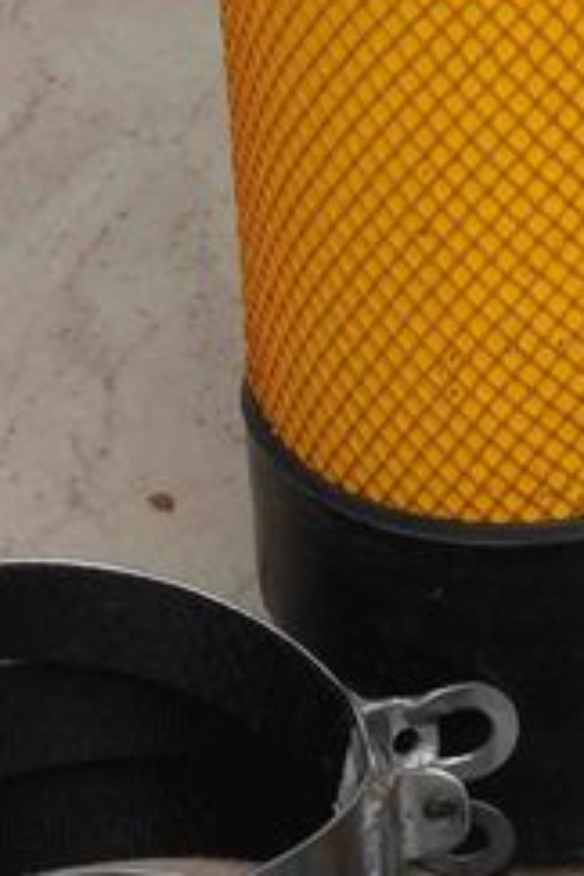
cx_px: 871
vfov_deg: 11.4
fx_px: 4307
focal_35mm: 177
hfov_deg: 7.6
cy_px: -90
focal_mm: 15.94
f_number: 5
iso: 640
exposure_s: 1/1600
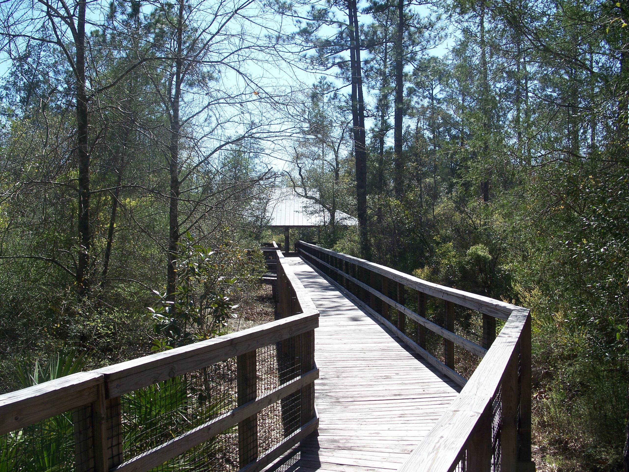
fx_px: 672
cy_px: 236
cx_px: 314
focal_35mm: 37
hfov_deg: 50.1
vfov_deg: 38.7
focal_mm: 7.8
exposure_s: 1/320
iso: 64
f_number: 4
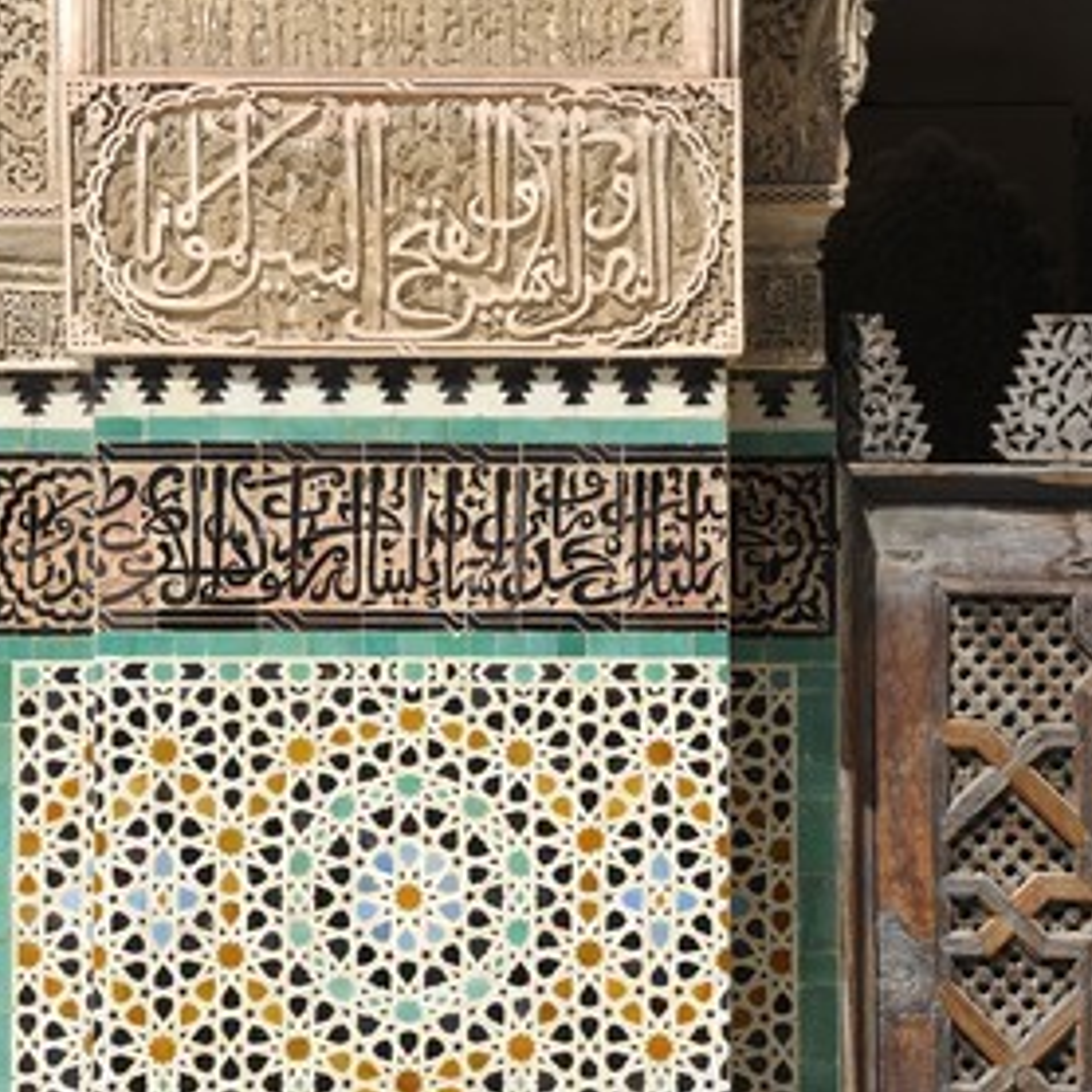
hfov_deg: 10.5
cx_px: 416
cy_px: 546
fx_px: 5960
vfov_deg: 10.5
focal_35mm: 167
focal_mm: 130
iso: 200
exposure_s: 1/320
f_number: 9
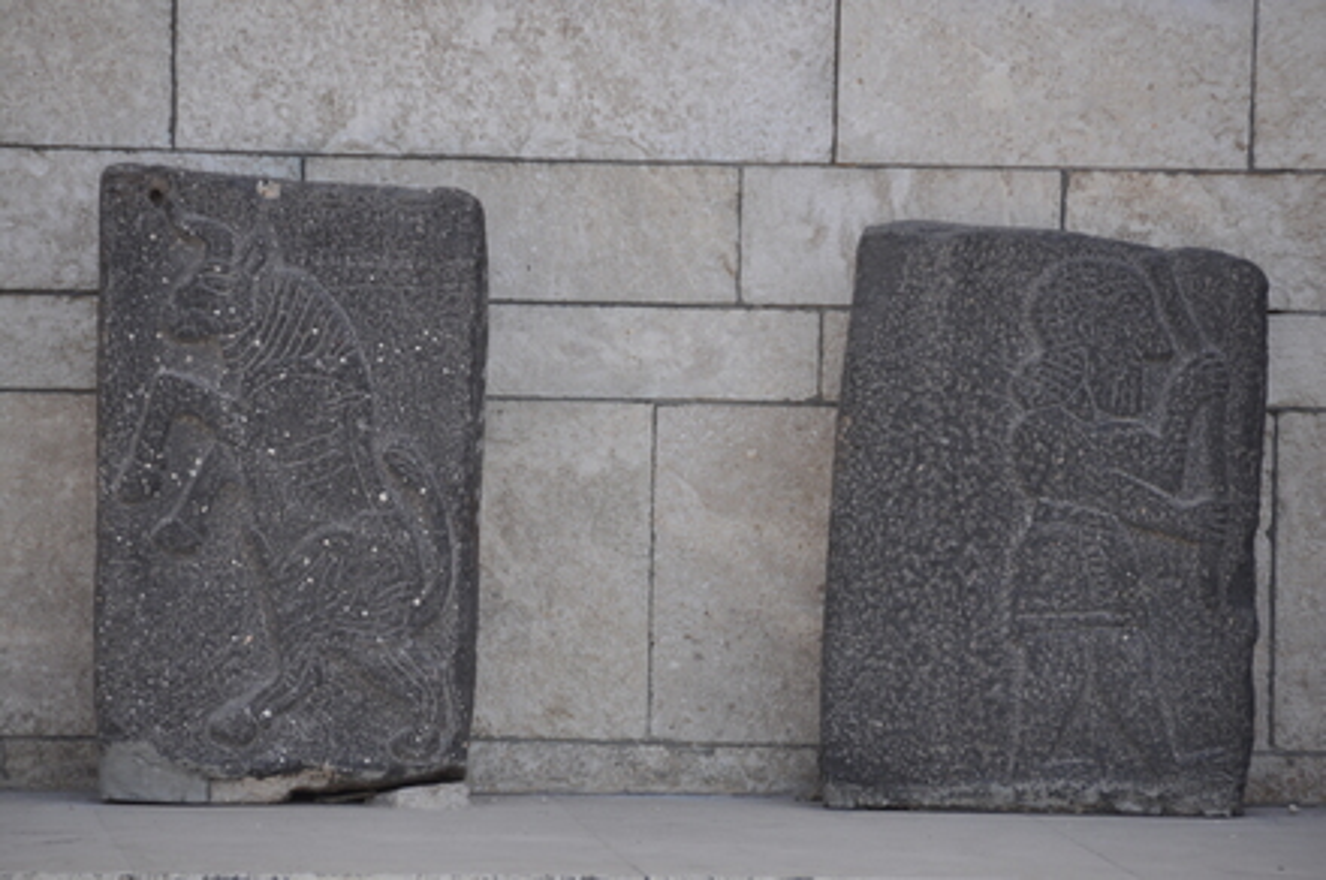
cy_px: 440
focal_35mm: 300
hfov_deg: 6.9
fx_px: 11034
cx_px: 663
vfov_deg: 4.6
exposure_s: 1/200
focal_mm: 200
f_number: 5.6
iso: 200
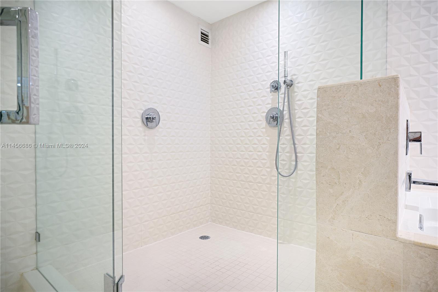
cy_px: 146
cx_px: 219
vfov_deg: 61.9
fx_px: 243
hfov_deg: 84.0
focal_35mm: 20
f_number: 6.3
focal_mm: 20
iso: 50
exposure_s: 1.6
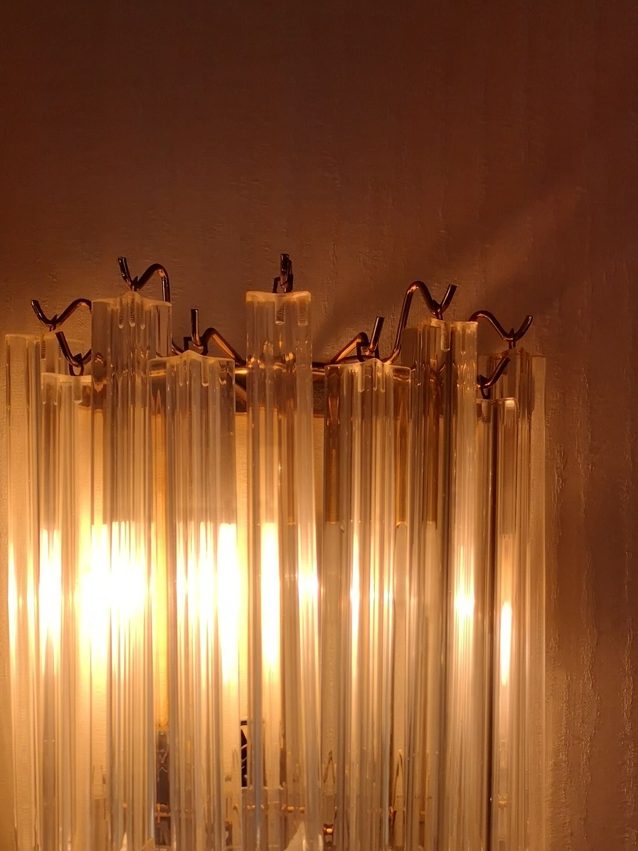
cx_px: 310
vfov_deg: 31.5
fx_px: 1450
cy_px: 724
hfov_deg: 24.8
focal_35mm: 59
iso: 50
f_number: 1.8
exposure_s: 1/334
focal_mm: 3.95
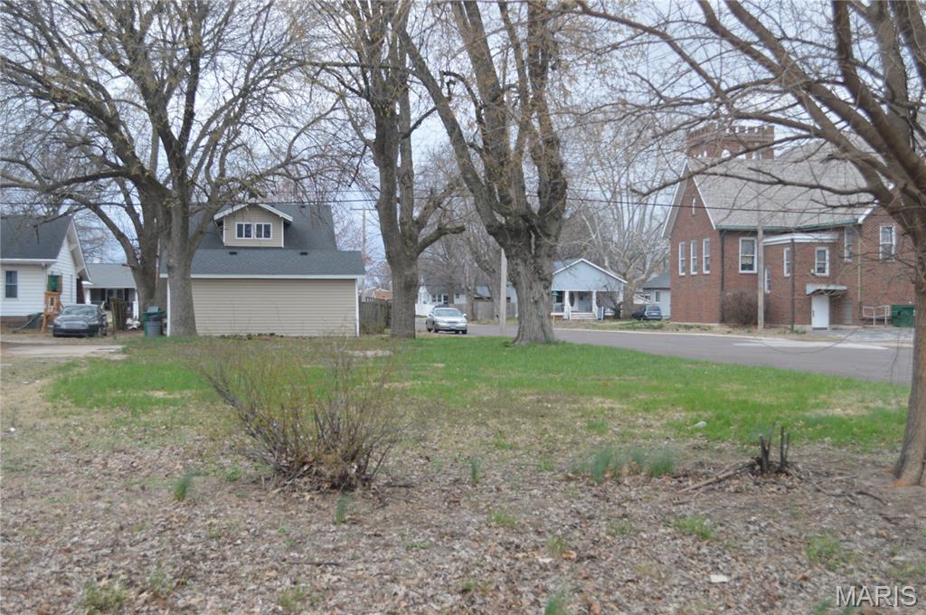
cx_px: 463
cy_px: 308
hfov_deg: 43.7
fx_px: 1156
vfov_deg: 29.8
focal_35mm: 45
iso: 180
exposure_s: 1/125
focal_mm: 30
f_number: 5.6
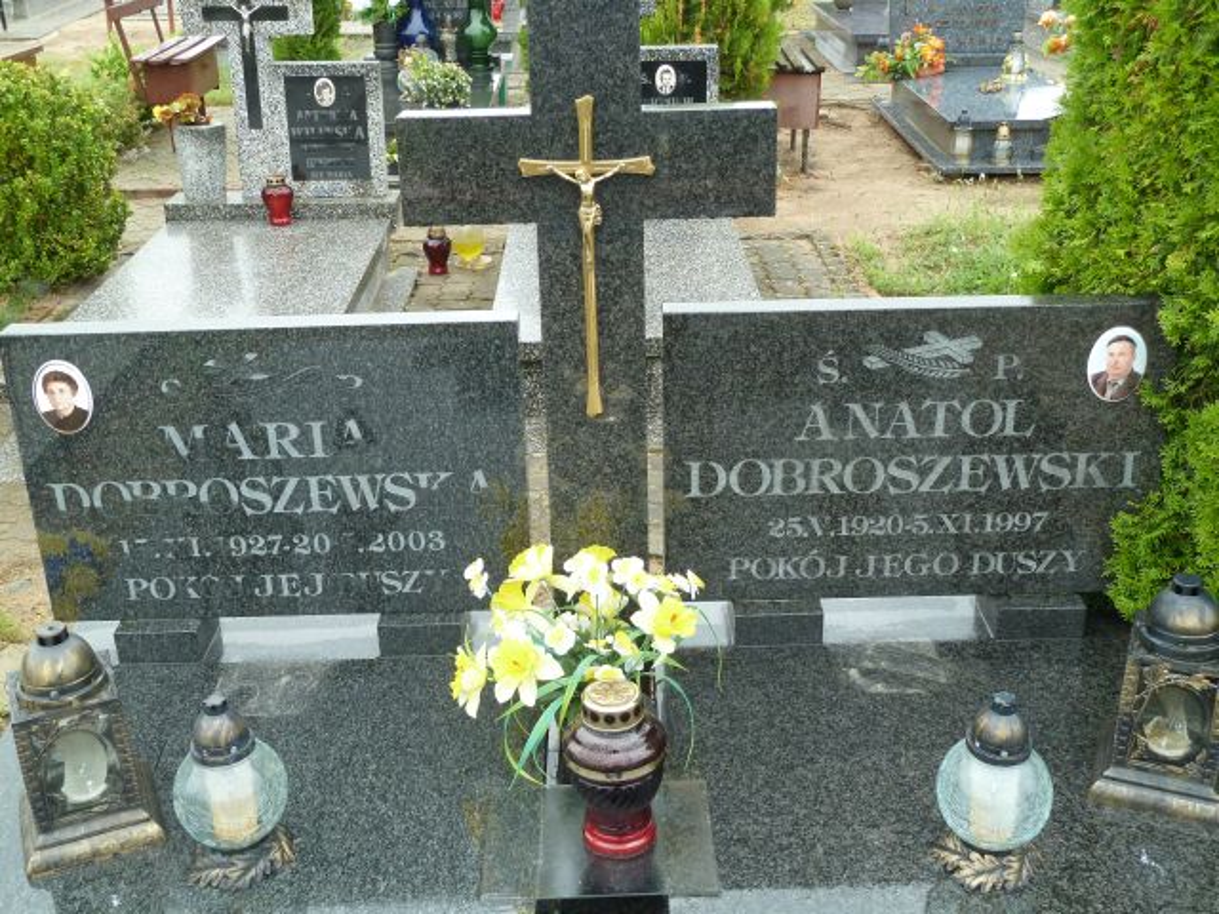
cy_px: 457
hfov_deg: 46.8
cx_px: 610
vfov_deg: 36.0
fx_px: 1409
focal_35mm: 40
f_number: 3.6
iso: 125
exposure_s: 1/30
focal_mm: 6.5
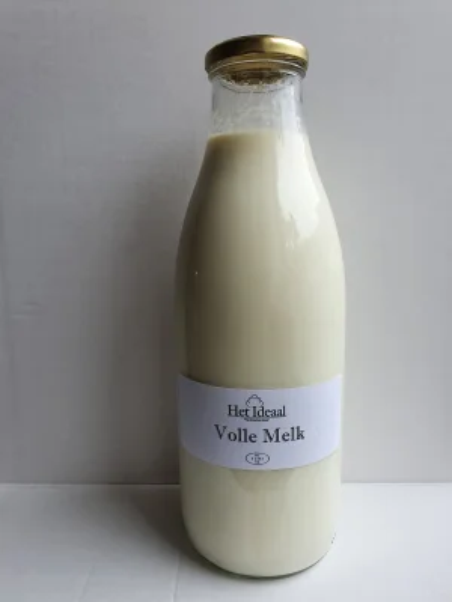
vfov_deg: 67.3
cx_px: 226
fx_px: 453
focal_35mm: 26
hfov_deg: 53.1
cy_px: 301
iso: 50
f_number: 2.4
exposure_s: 1/106
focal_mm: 4.32
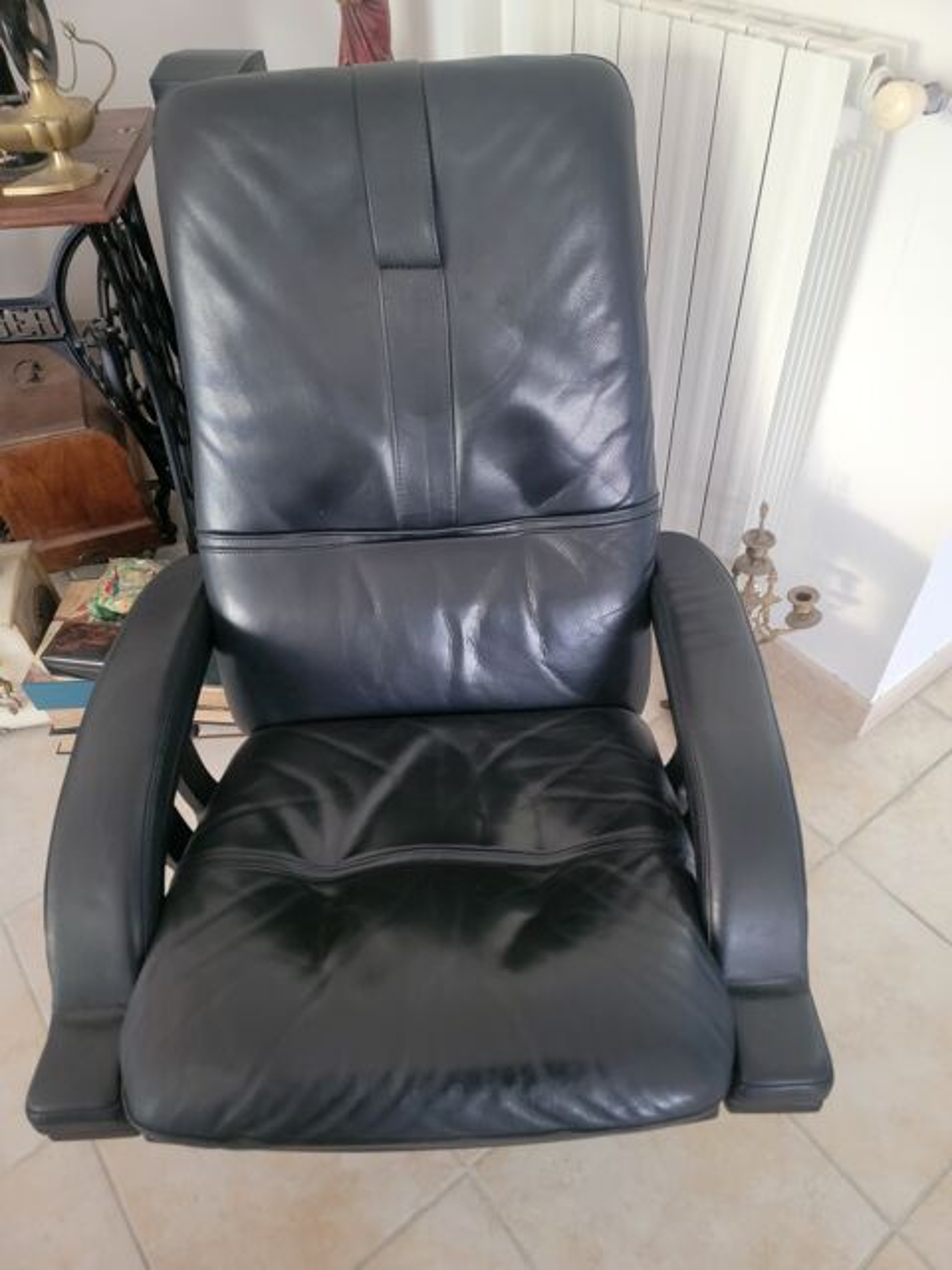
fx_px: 880
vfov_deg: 71.6
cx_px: 476
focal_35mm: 24
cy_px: 635
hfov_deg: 56.8
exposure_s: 1/24
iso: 1000
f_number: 1.8
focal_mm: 6.7
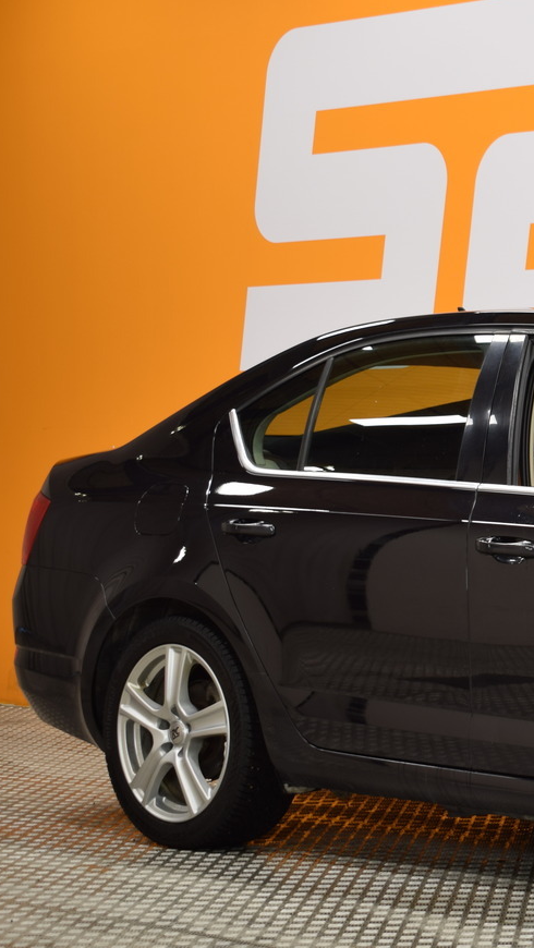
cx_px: 834
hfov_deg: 10.0
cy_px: 464
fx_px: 2942
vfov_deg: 18.3
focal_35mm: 117
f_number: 5
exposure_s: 1/6
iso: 100
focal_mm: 40
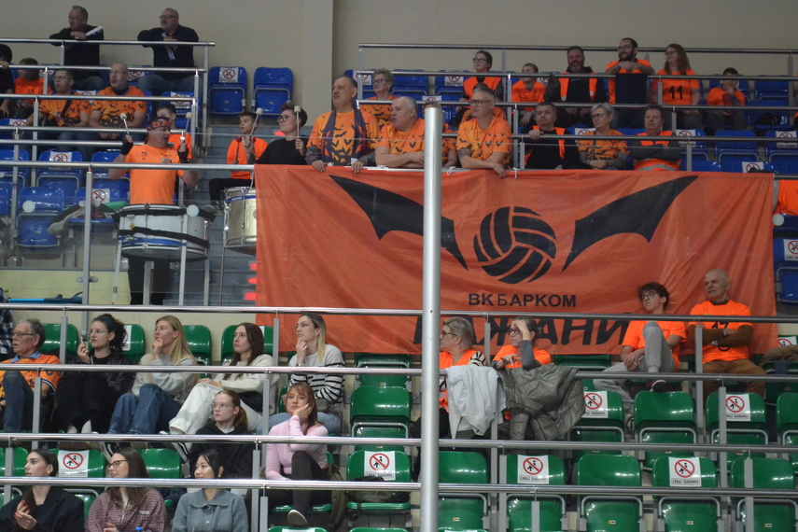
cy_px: 266
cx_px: 399
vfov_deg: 16.6
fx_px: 1829
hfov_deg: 24.6
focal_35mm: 82
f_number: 5.6
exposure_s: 1/200
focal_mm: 55
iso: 3200
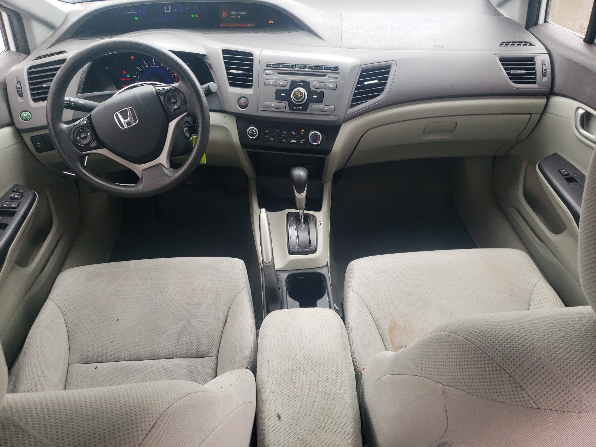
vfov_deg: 53.1
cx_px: 298
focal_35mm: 26
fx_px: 448
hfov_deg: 67.3
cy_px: 224
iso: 50
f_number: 1.5
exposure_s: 1/192
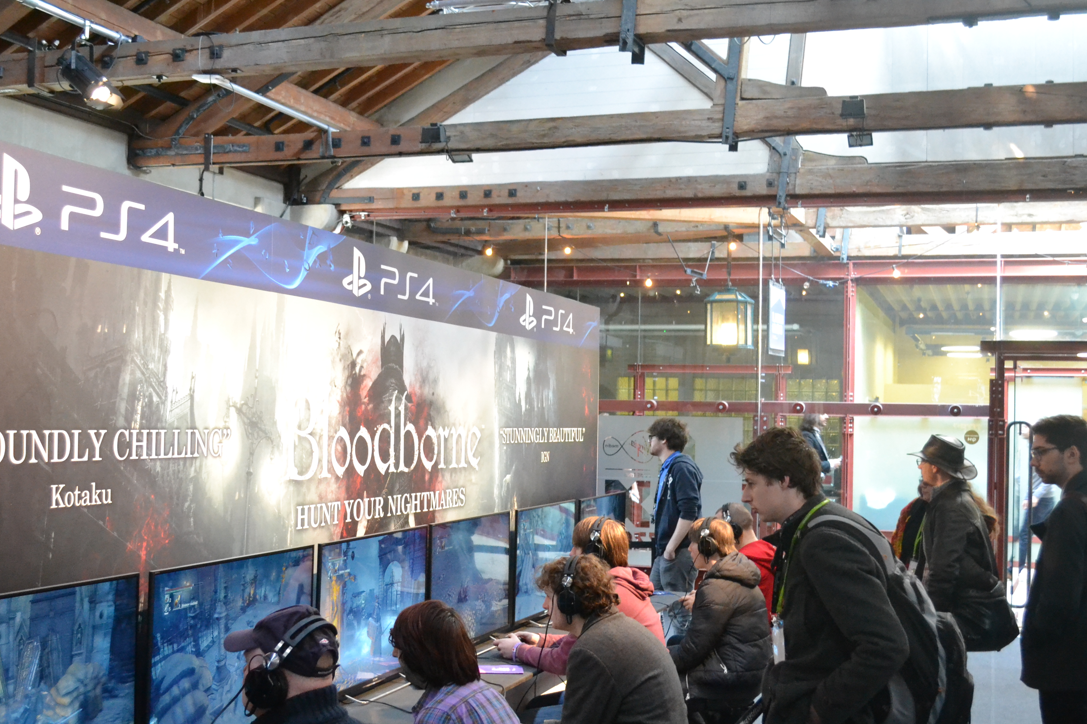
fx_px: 1389
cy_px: 374
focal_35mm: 46
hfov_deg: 42.7
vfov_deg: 29.2
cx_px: 511
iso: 3200
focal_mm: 24
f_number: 4
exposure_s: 1/50
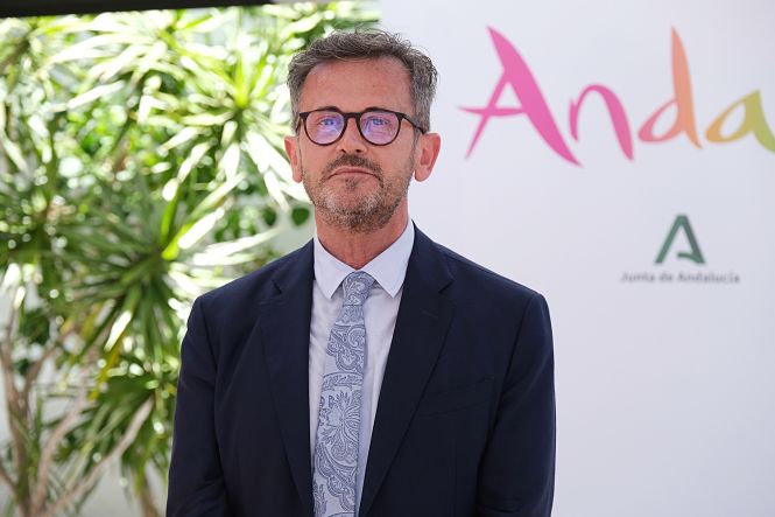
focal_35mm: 142
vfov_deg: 9.7
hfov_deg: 14.5
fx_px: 3056
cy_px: 258
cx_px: 388
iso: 320
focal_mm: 94.5
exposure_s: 1/250
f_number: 4
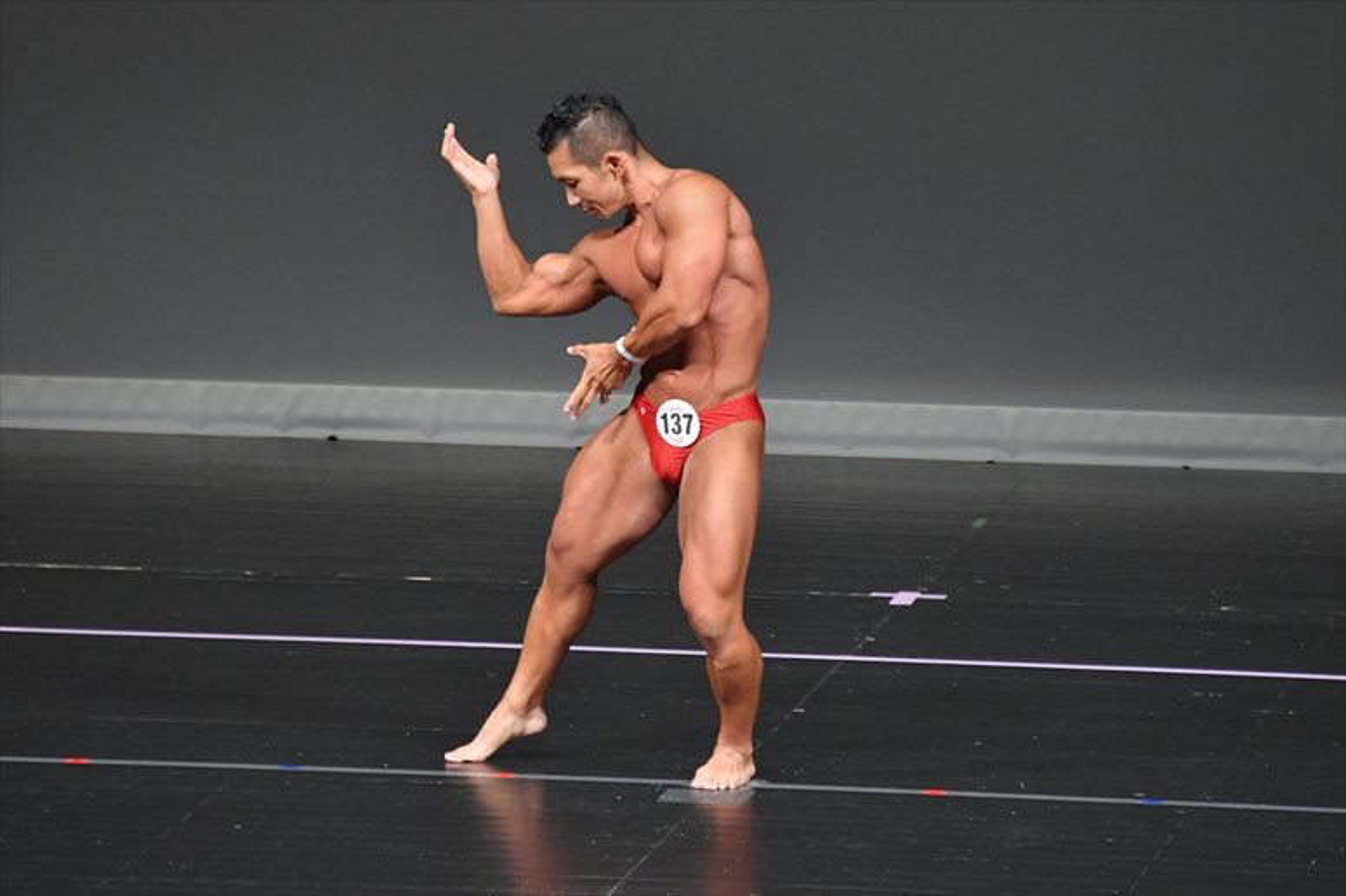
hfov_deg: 4.6
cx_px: 673
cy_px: 448
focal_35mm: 450
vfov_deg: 3.1
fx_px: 16817
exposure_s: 1/400
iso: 4000
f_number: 5.6
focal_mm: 300
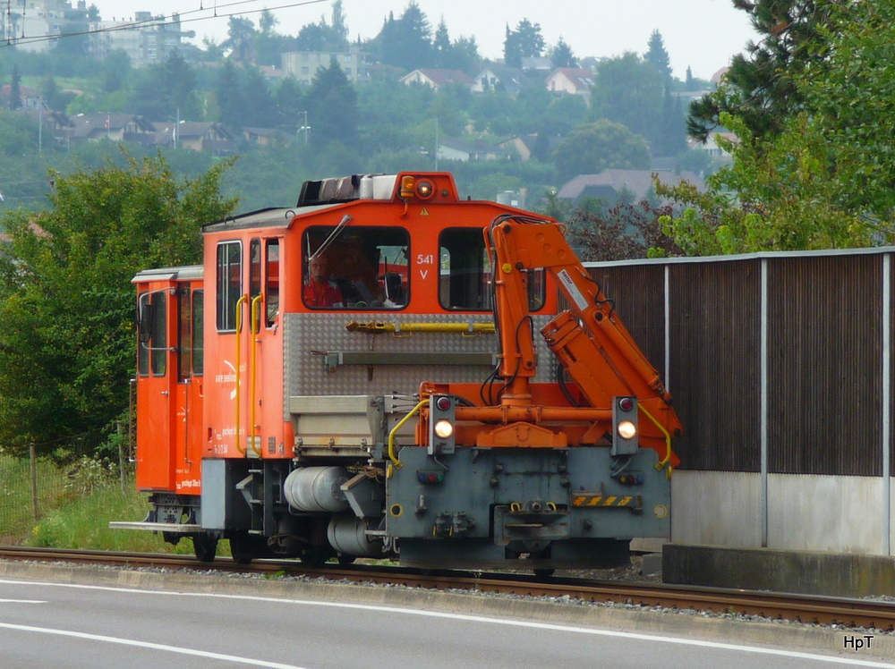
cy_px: 334
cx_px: 448
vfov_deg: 6.5
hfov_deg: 8.7
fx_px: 5889
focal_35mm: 228
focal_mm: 39.2
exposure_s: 1/250
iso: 100
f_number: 4.9
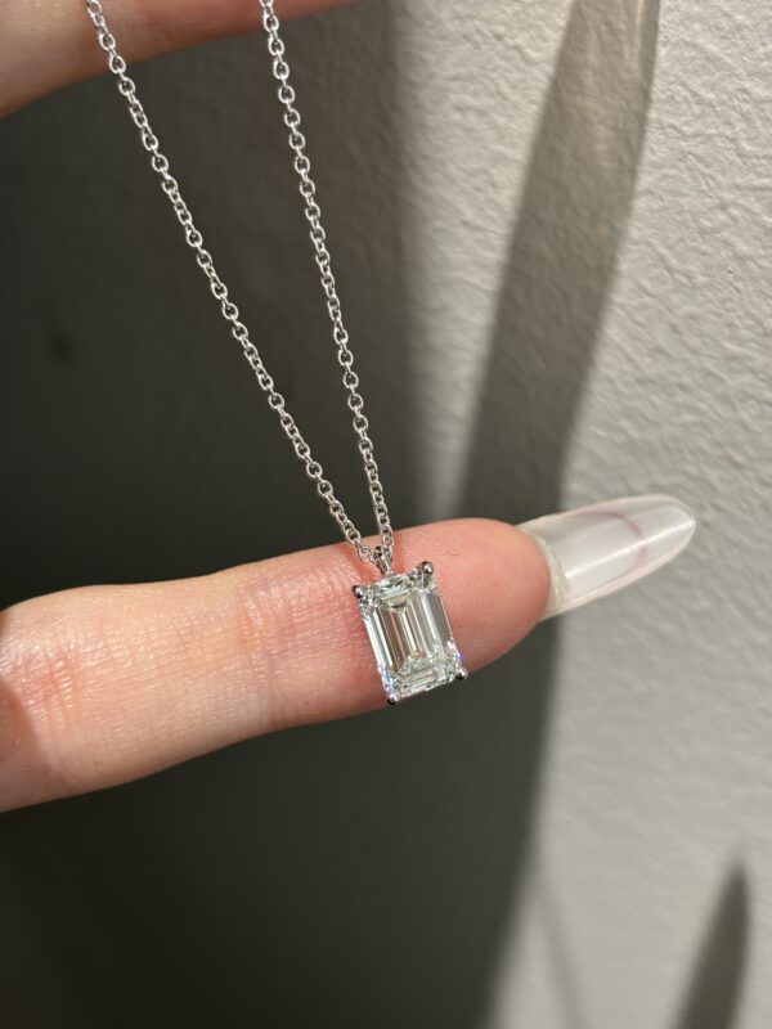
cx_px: 386
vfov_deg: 36.8
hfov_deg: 28.0
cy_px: 514
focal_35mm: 52
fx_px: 1546
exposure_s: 1/156
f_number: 1.6
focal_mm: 5.96
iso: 32
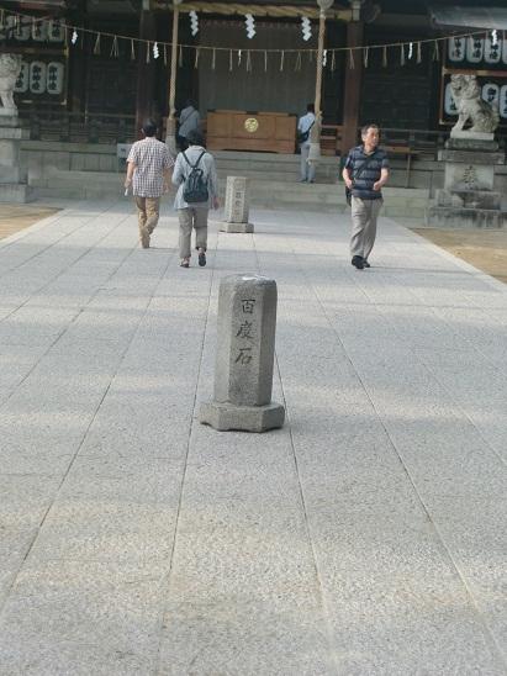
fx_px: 1543
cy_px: 338
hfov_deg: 18.7
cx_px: 254
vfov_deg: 24.7
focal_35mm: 79
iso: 100
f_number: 4.6
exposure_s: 1/125
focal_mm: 13.9
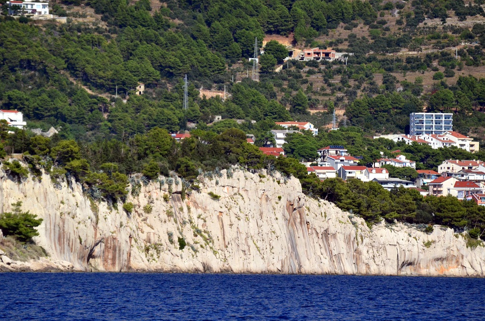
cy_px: 159
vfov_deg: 3.7
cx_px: 240
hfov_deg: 5.6
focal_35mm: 368
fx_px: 4948
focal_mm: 240
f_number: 5.6
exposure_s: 1/8000
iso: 1000
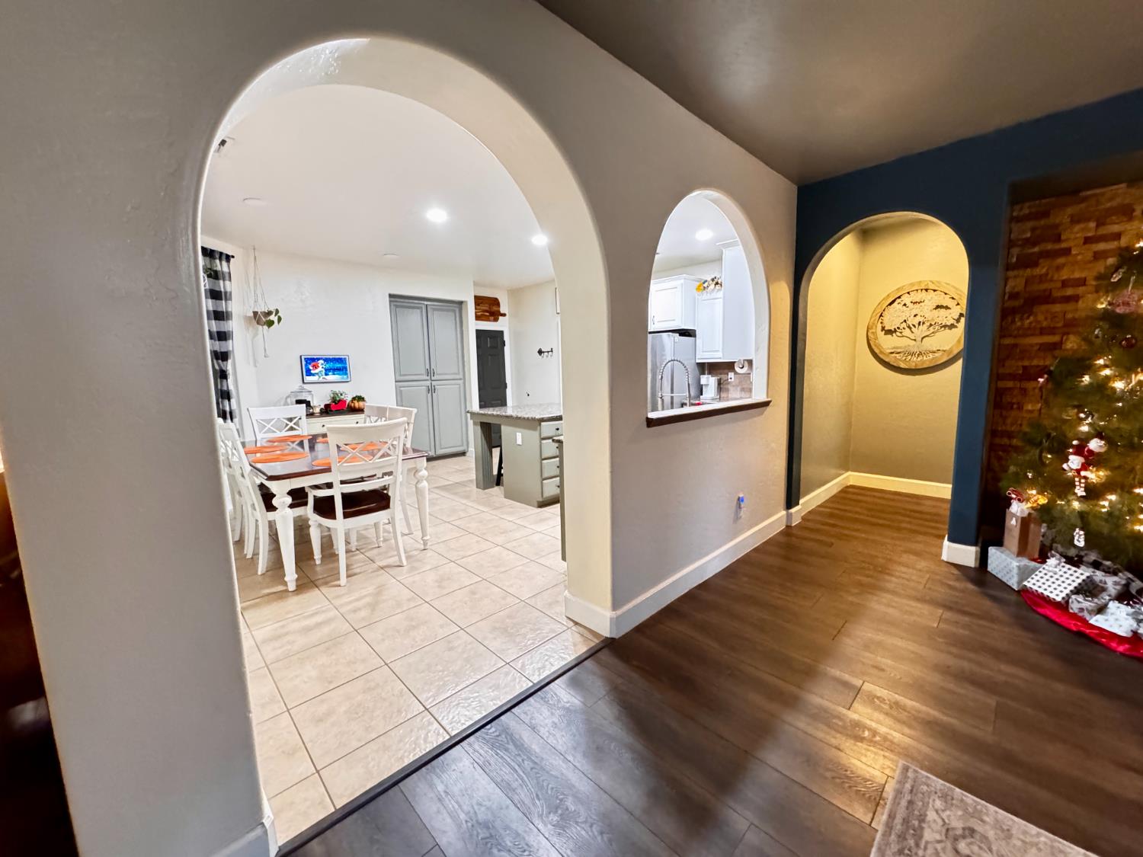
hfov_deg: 102.1
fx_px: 462
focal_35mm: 14
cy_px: 428
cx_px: 572
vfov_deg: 85.7
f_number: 2.2
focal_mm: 2.22
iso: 1250
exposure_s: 1/40
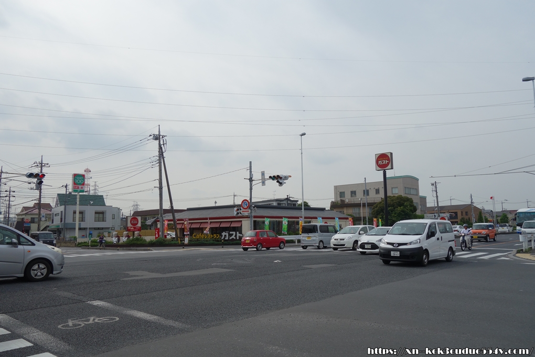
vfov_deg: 46.4
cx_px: 268
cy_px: 178
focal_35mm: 28
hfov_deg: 65.5
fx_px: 416
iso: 125
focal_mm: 10.4
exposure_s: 1/800
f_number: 5.6
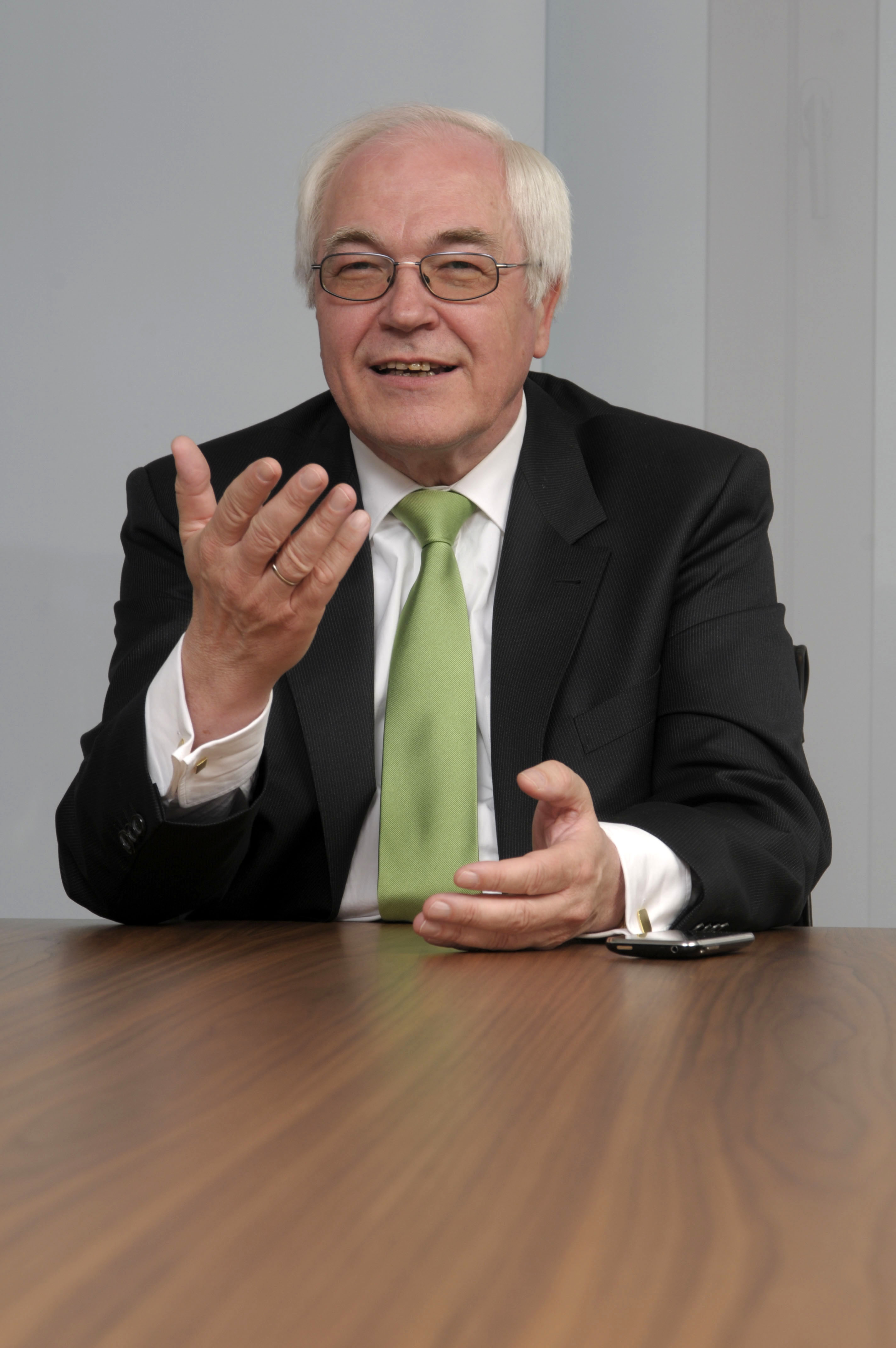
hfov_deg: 11.4
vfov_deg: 17.1
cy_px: 674
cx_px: 448
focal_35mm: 120
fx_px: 4491
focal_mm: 80
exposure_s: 1/100
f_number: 5.6
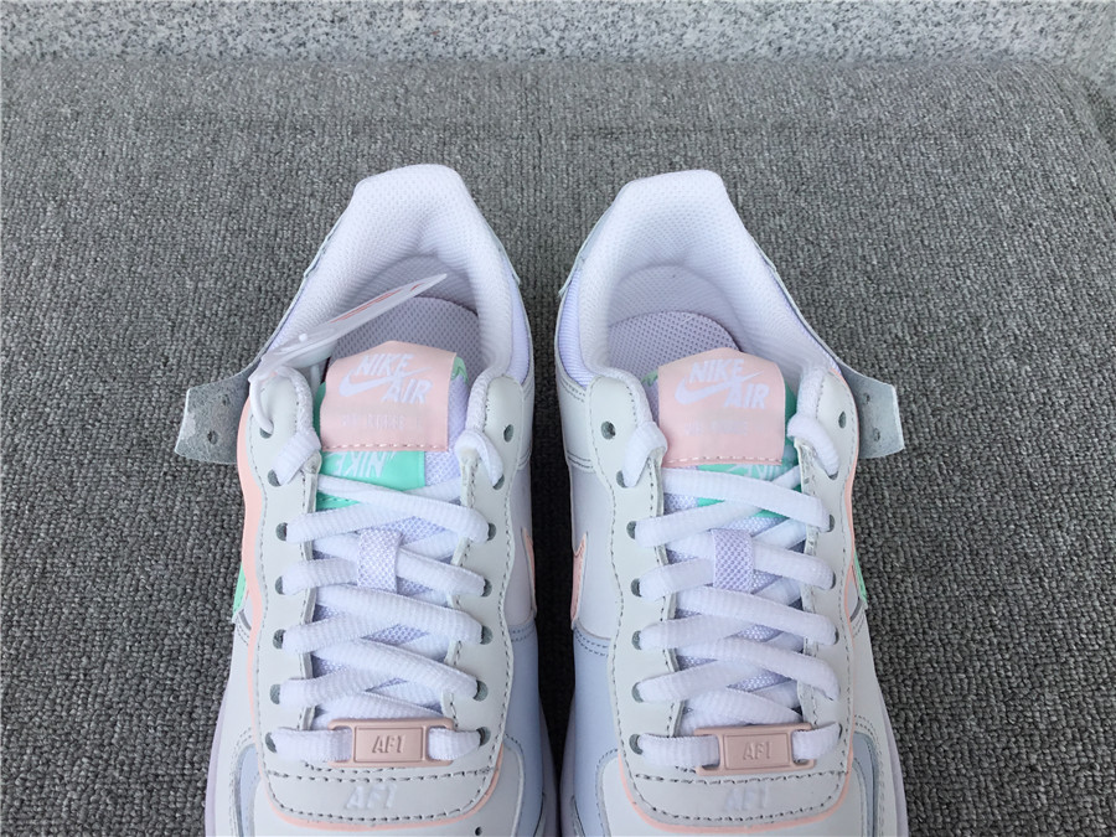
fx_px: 999
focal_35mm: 31
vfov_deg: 45.4
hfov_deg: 58.4
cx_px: 558
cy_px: 418
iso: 25
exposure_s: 1/450
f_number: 2.4
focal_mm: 3.3
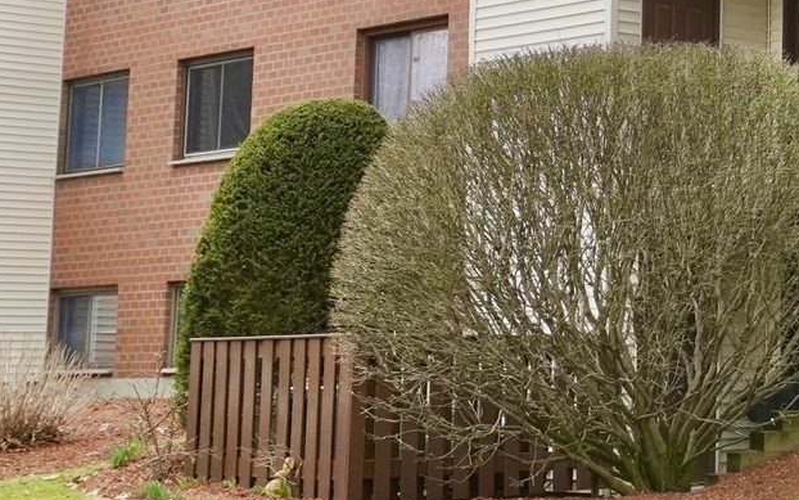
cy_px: -46
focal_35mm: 106
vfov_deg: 12.2
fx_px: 2302
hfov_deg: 18.4
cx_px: 1023
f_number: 8
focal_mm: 21
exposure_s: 1/800
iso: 800
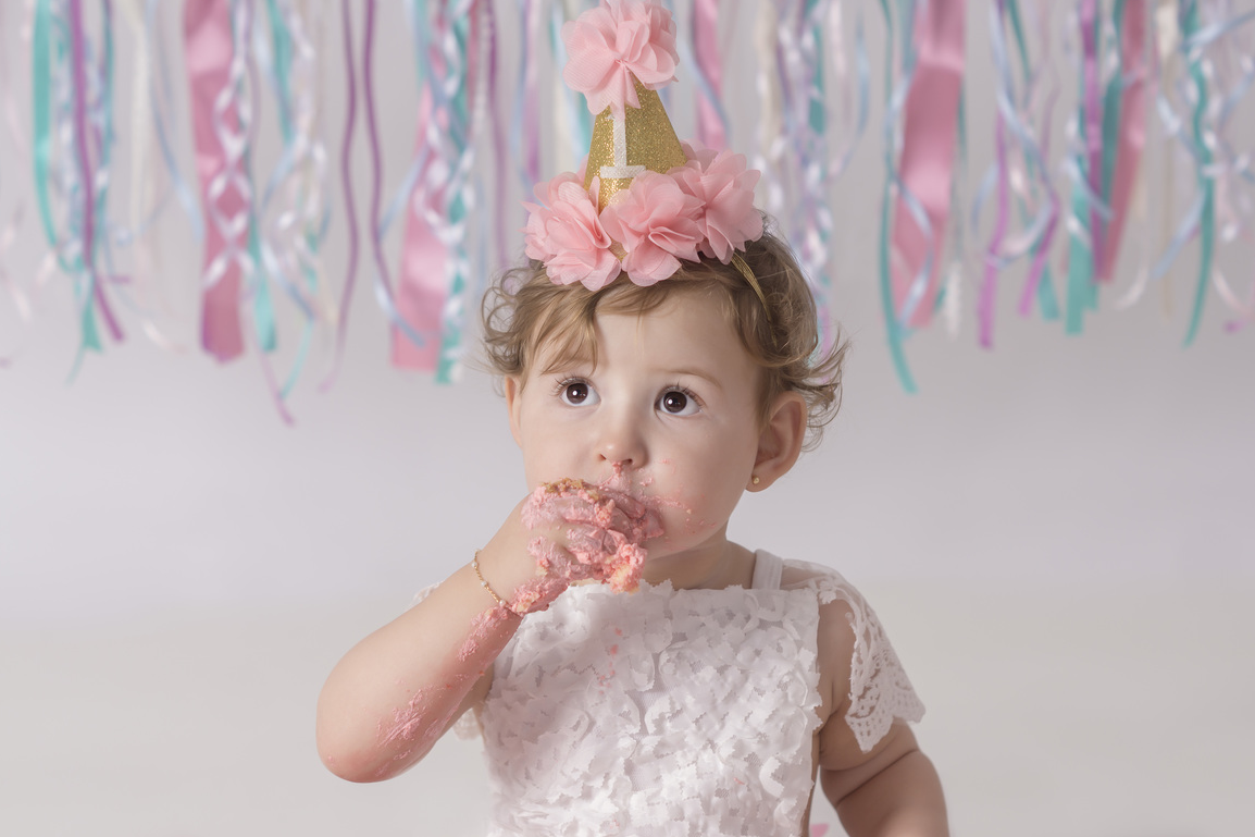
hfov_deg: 26.0
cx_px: 645
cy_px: 404
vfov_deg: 17.5
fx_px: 2719
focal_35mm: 78
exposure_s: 1/200
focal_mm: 50
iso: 80
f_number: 2.8
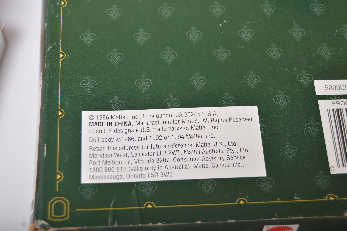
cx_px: 174
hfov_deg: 31.9
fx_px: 607
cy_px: 116
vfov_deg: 21.5
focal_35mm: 63
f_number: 5
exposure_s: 1/200
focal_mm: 42
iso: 200
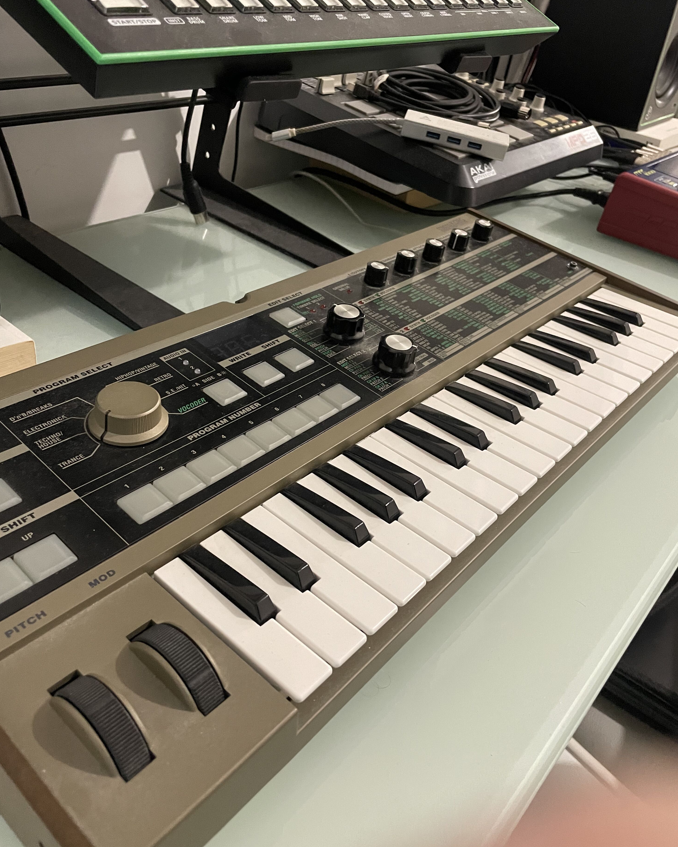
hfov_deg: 51.5
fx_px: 702
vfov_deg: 62.2
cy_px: 399
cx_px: 342
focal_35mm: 28
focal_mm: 4.2
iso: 500
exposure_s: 1/43
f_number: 1.6
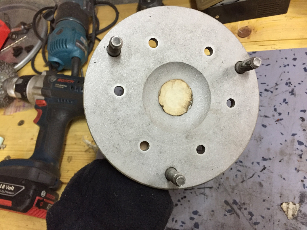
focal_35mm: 29
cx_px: 154
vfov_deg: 48.2
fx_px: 257
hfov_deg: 61.7
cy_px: 115
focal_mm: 4.15
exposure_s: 1/33
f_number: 2.2
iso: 320
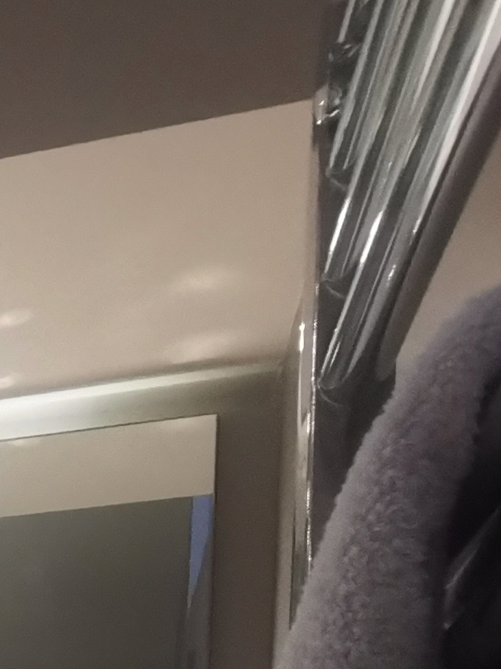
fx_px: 1621
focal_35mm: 84
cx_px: -703
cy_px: 1040
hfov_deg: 13.2
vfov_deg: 19.8
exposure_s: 1/50
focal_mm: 2.35
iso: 250
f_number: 2.2
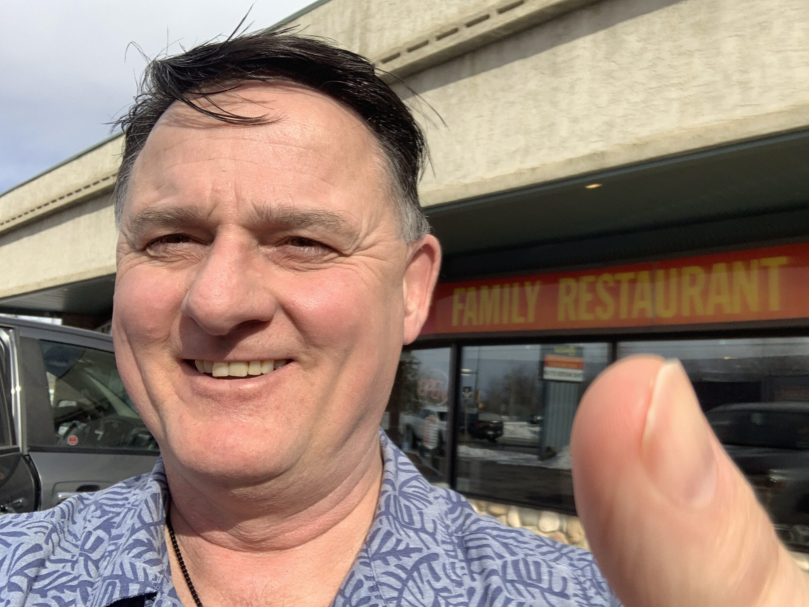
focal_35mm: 34
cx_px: 424
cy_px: 304
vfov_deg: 41.8
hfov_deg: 53.9
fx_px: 795
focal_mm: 2.87
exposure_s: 1/2309
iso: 20
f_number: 2.2
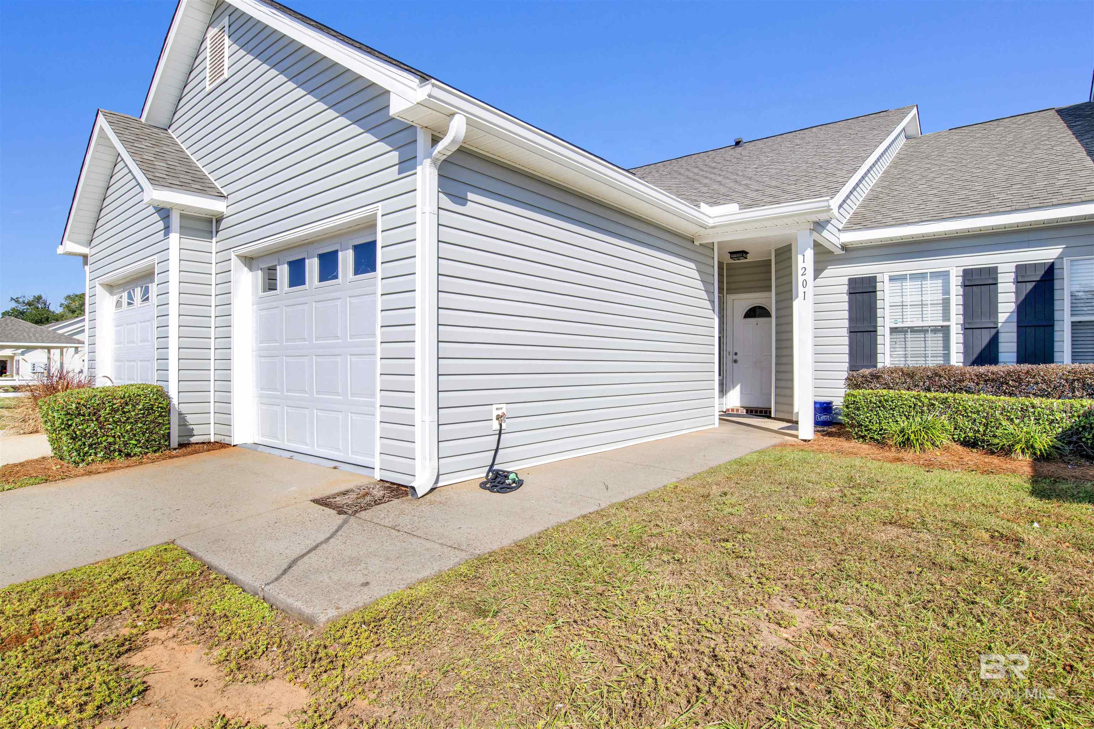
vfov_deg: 67.4
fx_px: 547
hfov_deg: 90.0
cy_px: 364
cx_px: 547
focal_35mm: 18
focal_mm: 18
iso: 200
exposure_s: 1/200
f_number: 11
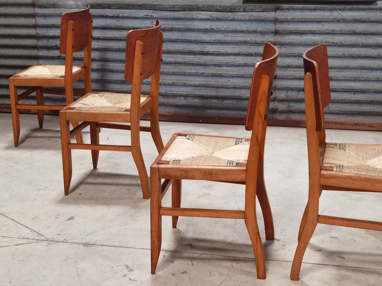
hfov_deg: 33.2
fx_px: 640
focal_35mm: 58
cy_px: 143
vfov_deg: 25.2
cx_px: 191
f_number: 1.9
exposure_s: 1/33.3
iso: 640
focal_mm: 6.71
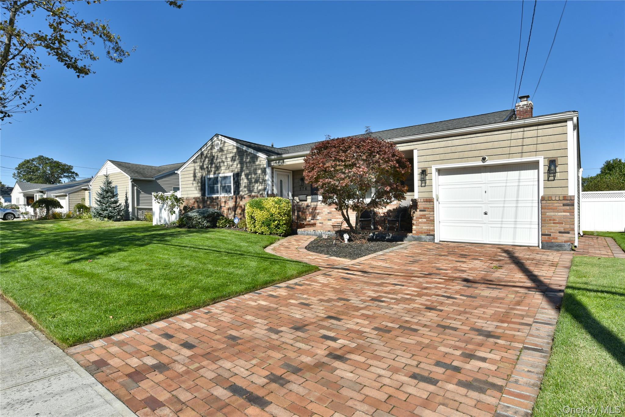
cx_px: 312
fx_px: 330
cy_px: 208
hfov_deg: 86.9
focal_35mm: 19
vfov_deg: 64.6
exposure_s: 1/160
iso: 100
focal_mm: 19
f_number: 9
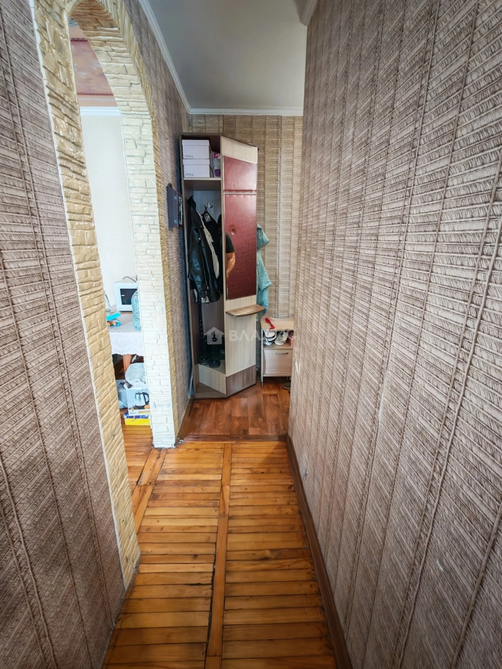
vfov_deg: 94.5
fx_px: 309
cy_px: 334
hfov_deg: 78.1
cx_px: 251
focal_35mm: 16
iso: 640
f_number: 2.2
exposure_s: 1/10
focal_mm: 1.96
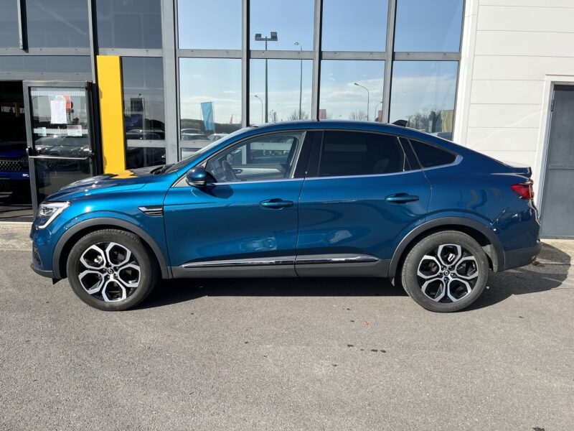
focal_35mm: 26
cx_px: 287
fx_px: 431
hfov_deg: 67.3
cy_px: 216
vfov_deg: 53.1
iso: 50
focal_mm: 5.1
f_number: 1.6
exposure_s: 1/2268
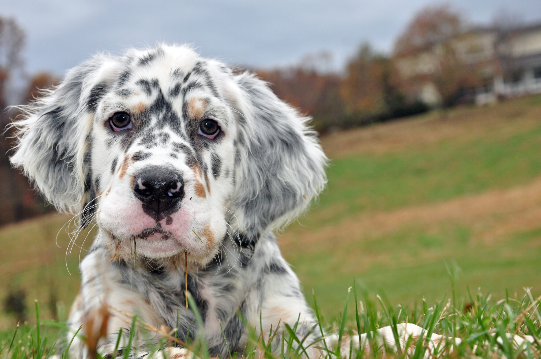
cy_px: 180
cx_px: 270
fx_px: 1013
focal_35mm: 68
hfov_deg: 29.9
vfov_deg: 20.1
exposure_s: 1/200
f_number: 9
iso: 400
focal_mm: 45
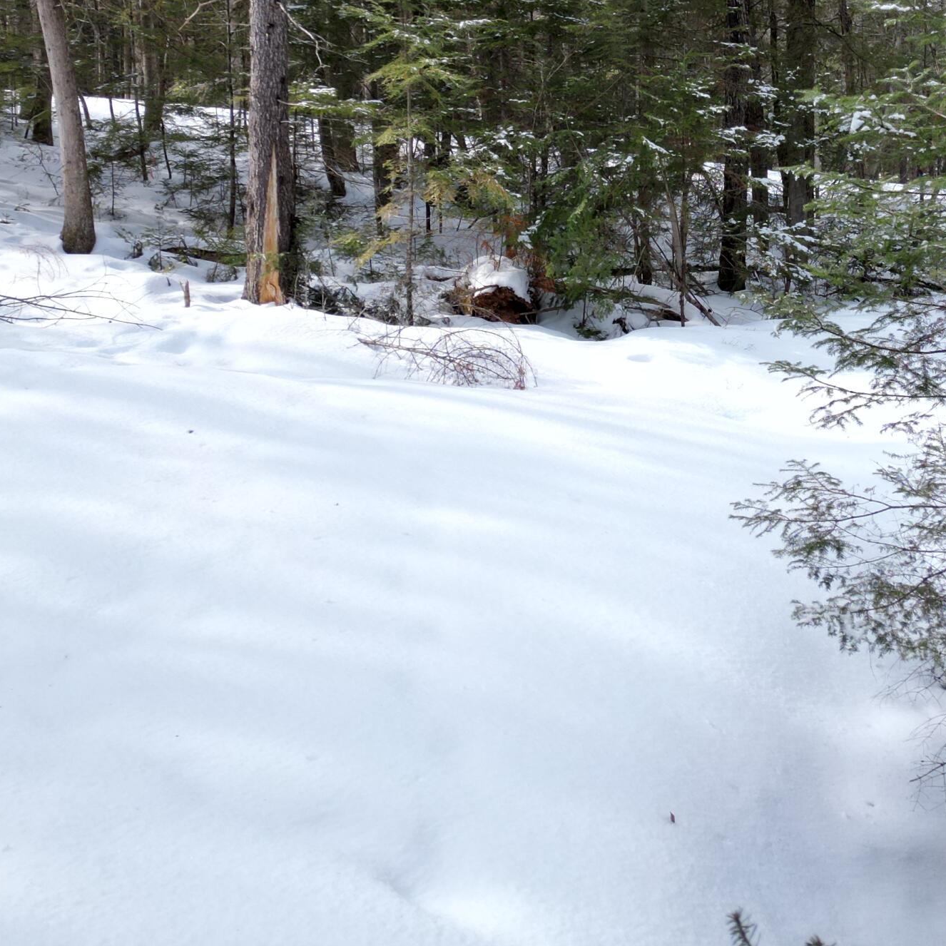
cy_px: 173
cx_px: 735
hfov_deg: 34.4
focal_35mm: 48
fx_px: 1484
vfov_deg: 34.2
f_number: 1.7
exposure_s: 1/1000
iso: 100
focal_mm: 6.72
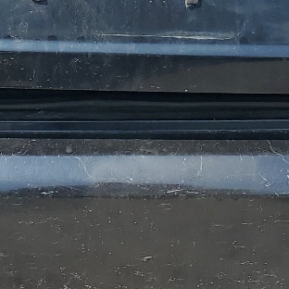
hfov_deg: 14.8
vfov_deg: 14.3
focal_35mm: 118
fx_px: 1115
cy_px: -71
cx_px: 101
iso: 50
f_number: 1.5
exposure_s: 1/2000
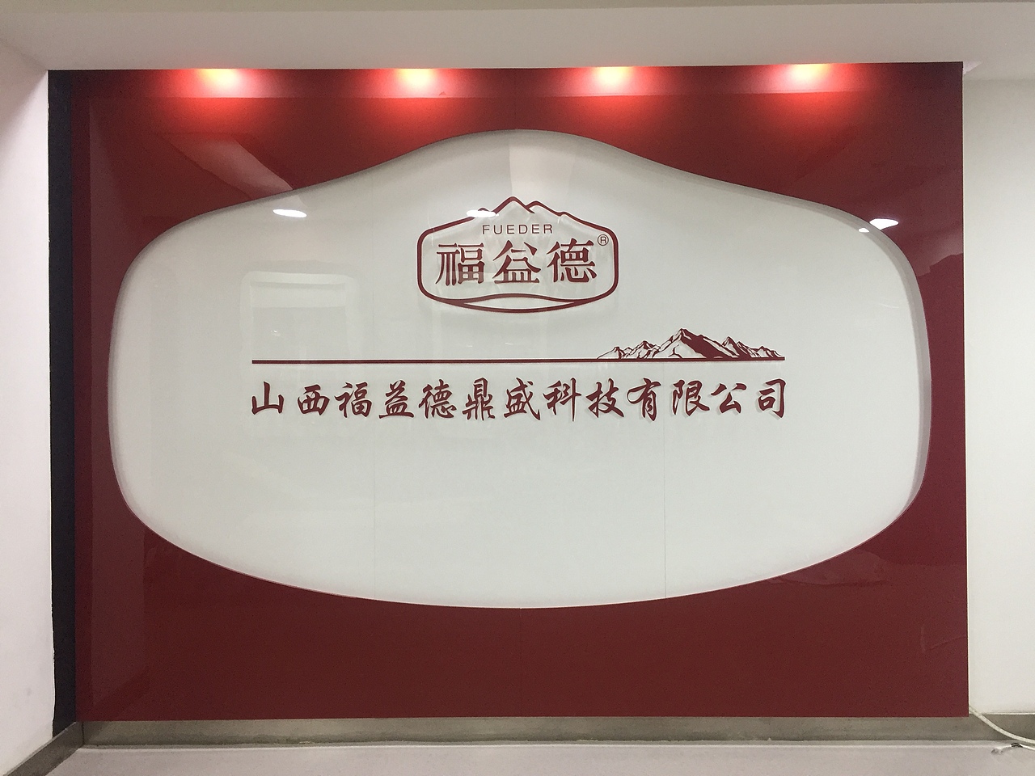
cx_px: 518
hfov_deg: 61.7
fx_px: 867
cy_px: 388
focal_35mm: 29
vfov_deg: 48.2
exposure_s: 1/33
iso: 160
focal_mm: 4.15
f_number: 2.2
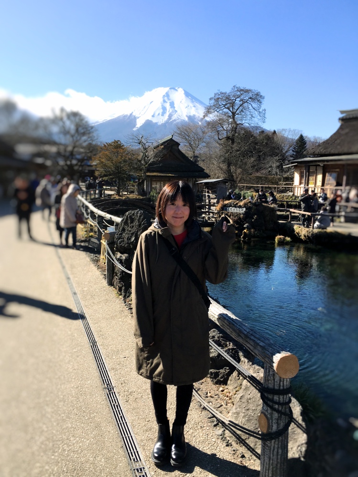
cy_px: 238
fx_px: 400
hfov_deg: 48.2
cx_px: 179
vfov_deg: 61.7
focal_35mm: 29
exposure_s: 1/1261
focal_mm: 4.15
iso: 25
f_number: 2.2
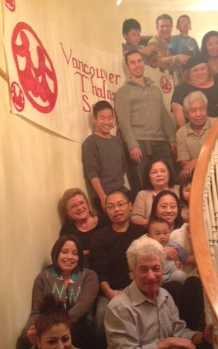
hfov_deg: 28.5
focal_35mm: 45
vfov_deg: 44.0
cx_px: 140
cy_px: 216
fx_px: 427
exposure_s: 1/20
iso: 250
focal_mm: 4.12
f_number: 2.4
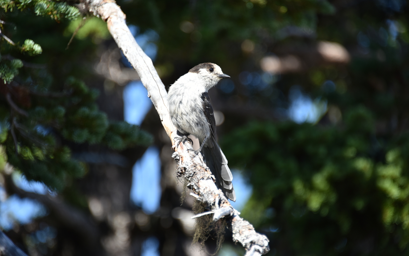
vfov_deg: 4.3
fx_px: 3422
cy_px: 134
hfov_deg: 6.8
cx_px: 205
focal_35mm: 307
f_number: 5.6
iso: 320
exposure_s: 1/640
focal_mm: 300
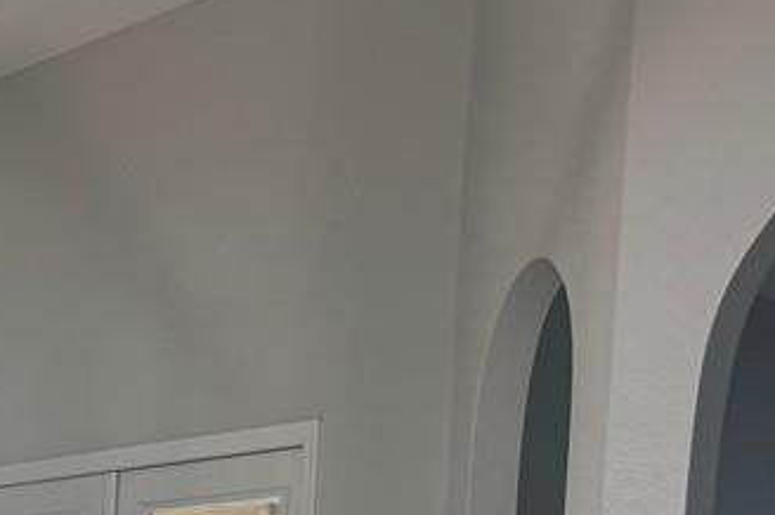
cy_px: 858
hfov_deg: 22.0
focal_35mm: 78
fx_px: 1677
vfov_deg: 15.5
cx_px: -354
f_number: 1.78
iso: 125
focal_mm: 6.76
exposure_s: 1/120
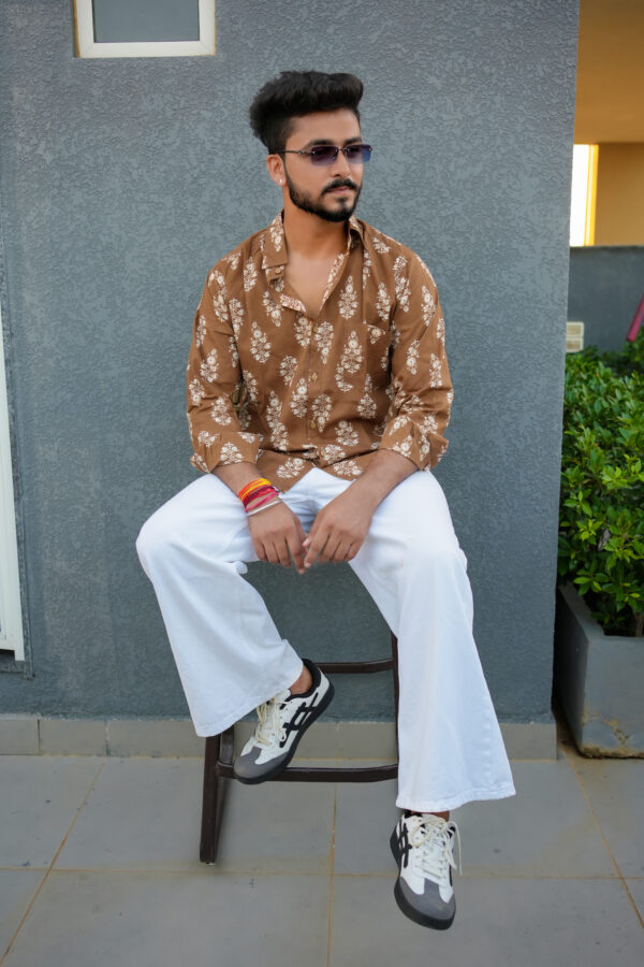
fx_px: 939
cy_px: 484
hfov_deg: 37.9
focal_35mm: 35
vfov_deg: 54.4
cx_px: 322
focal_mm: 35
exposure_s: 1/160
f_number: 4
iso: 250
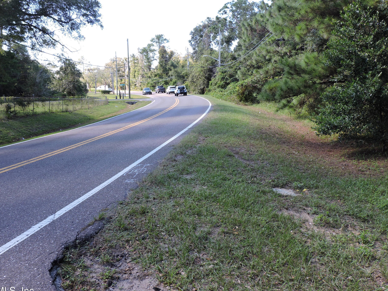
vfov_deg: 36.8
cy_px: 134
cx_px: 174
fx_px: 437
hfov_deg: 47.8
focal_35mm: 39
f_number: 3.2
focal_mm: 5.9
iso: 100
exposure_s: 1/125
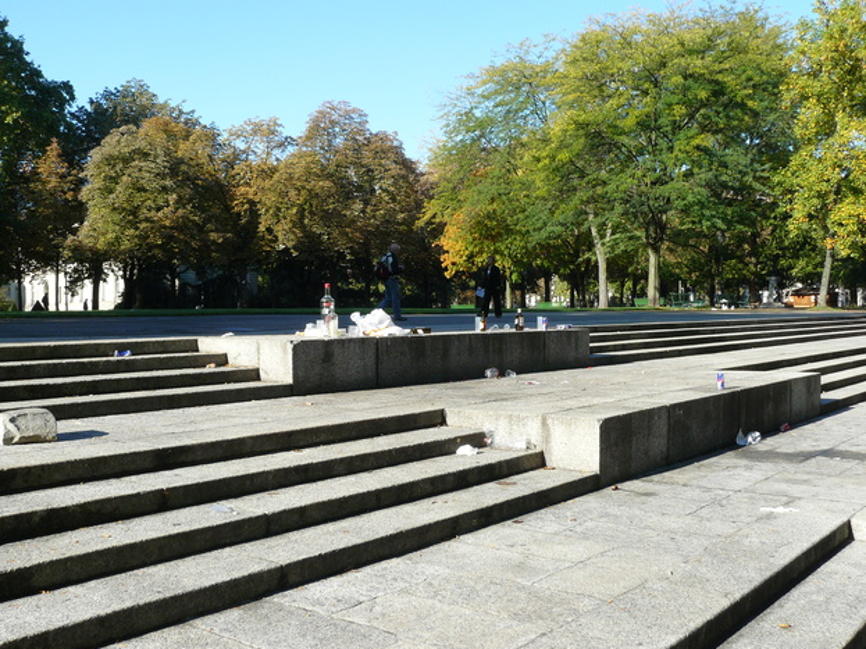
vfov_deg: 38.7
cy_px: 325
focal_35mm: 37
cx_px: 442
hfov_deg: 50.1
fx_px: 925
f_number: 5
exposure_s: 1/200
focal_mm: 6
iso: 100
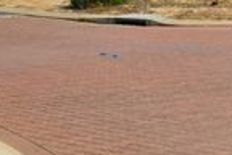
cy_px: -2
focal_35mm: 88
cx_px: 346
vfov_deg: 15.2
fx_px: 567
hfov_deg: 20.0
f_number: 10
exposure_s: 1/400
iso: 200
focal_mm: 18
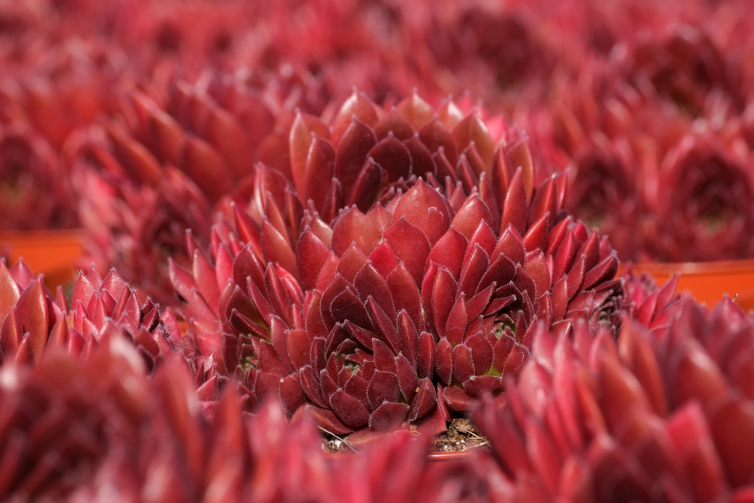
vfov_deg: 16.5
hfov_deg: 24.5
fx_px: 1738
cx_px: 377
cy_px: 252
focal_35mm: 83
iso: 160
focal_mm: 55
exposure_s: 1/125
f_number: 11
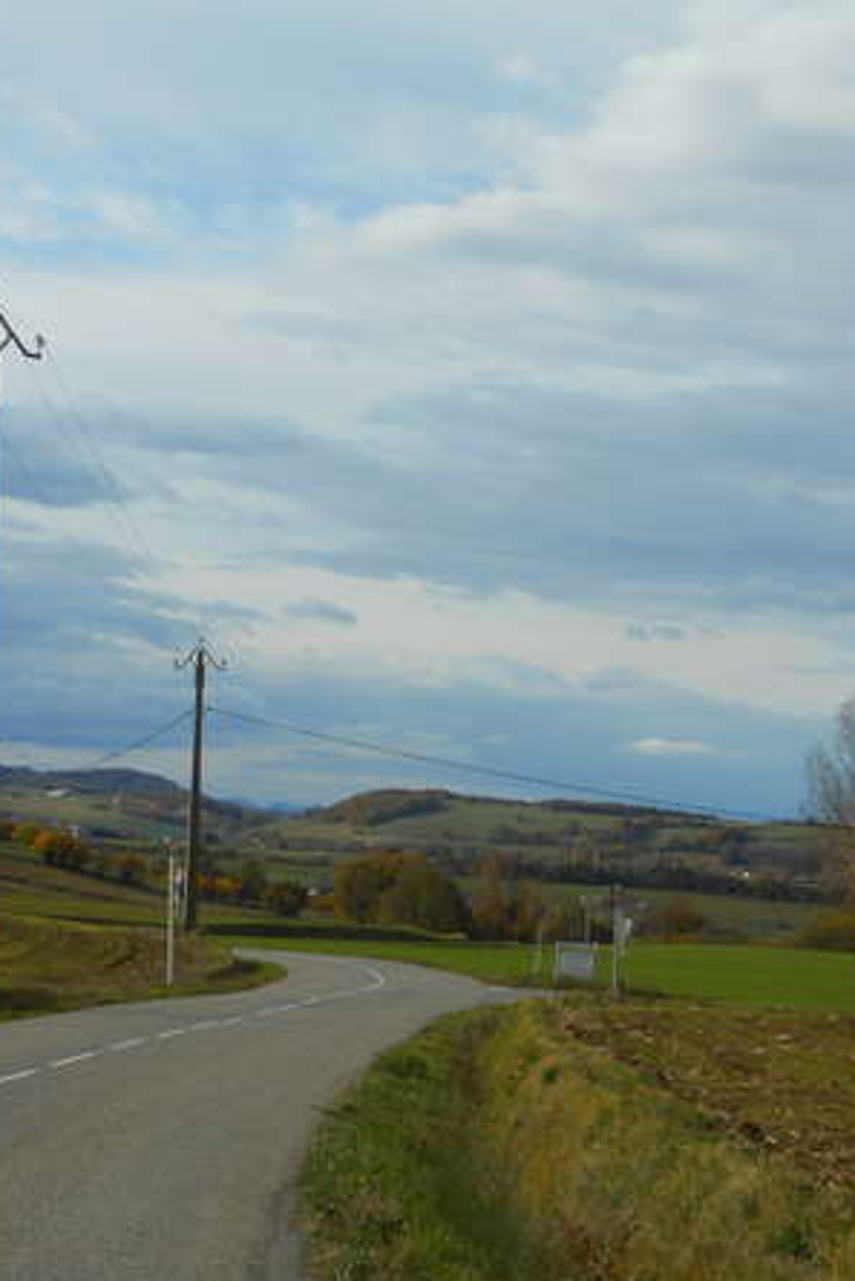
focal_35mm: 94
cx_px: 691
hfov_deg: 14.5
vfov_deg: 21.7
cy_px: 645
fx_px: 3346
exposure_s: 1/640
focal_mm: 12
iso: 80
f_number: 5.3
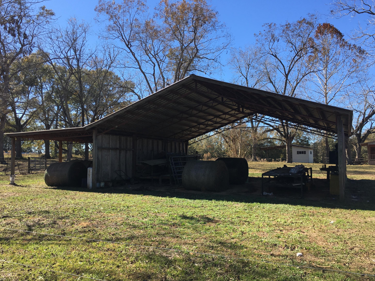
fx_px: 325
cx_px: 189
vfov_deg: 46.8
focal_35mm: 30
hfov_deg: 60.0
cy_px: 143
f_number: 2.2
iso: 25
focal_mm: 4.15
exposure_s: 1/686
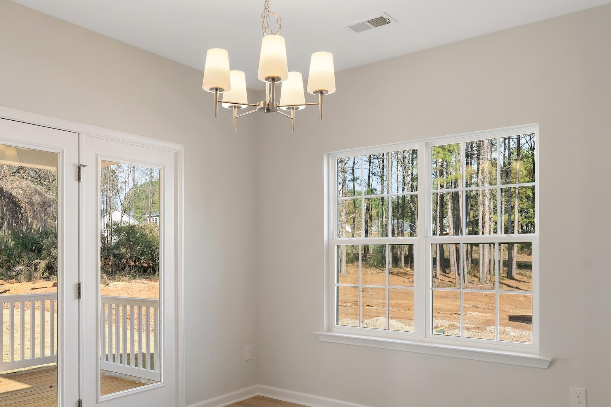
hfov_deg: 59.9
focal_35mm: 31
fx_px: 526
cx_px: 253
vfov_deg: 42.1
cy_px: 247
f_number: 6.3
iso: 400
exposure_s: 1/20
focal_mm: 24
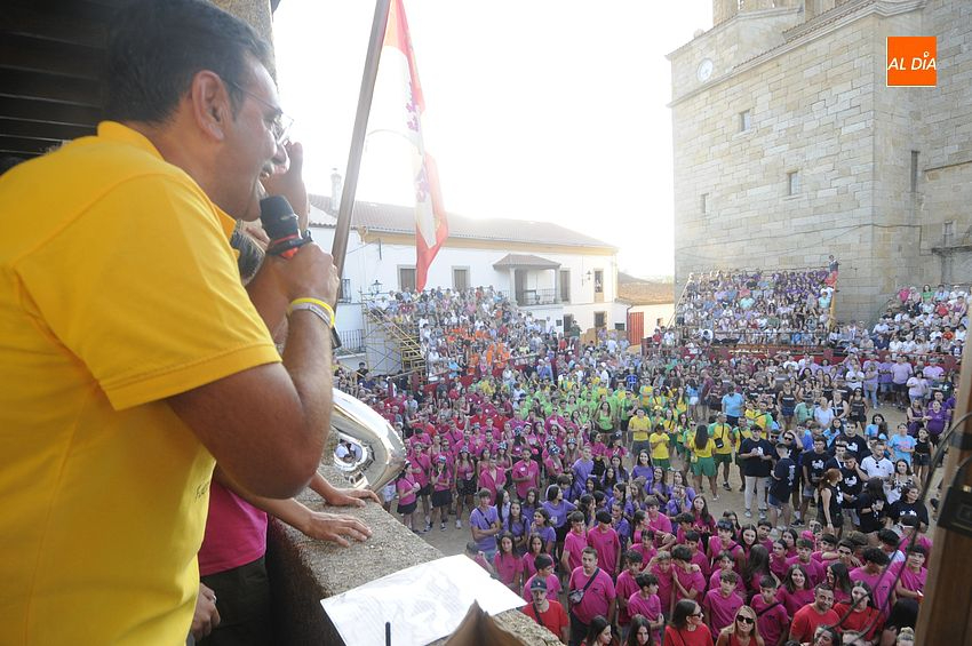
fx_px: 486
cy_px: 323
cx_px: 486
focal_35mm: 18
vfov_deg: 67.3
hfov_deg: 90.1
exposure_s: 1/160
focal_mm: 12
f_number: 5
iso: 500
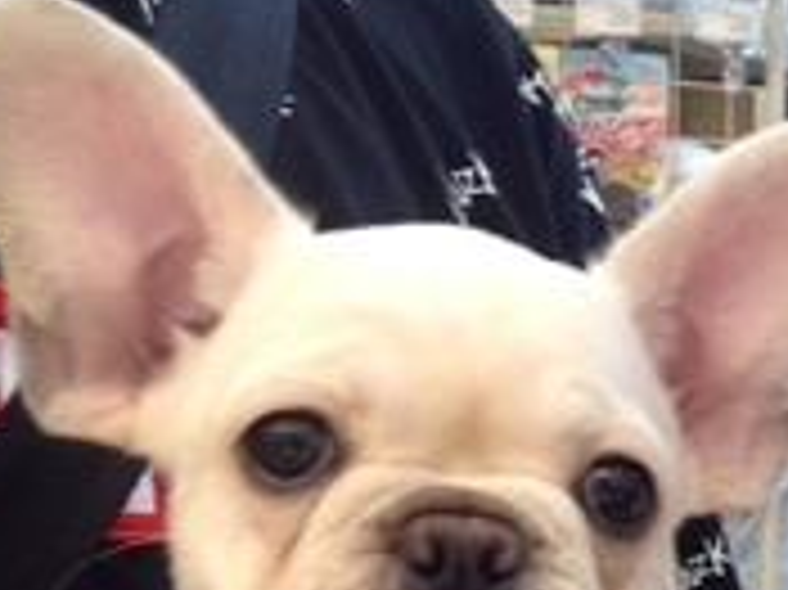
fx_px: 2730
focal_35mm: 120
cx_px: 1144
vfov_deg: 12.0
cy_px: 734
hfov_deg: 15.3
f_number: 2.4
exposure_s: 1/24
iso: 50
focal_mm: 4.28
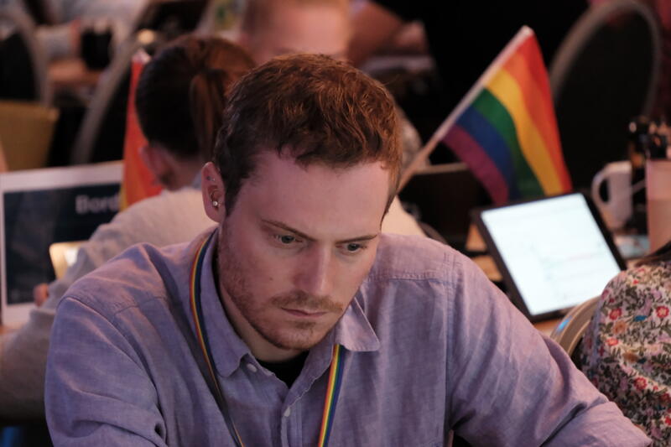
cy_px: 224
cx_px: 336
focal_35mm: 223
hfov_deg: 9.2
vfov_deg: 6.2
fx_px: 4155
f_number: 6.3
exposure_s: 1/125
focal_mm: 148.6
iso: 6400
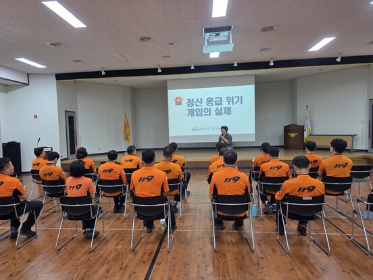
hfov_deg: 69.3
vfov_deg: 54.9
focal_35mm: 25
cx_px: 176
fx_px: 269
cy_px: 147
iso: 100
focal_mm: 6.3
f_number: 1.7
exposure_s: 1/60
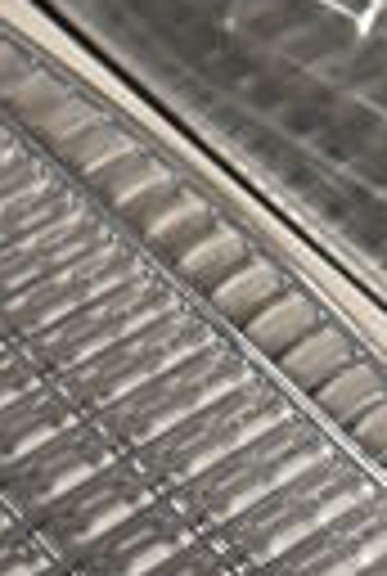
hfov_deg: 7.1
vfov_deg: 9.4
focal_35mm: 192
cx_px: 612
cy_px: -880
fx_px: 3079
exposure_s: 1/125
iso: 2000
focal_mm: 18
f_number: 3.5
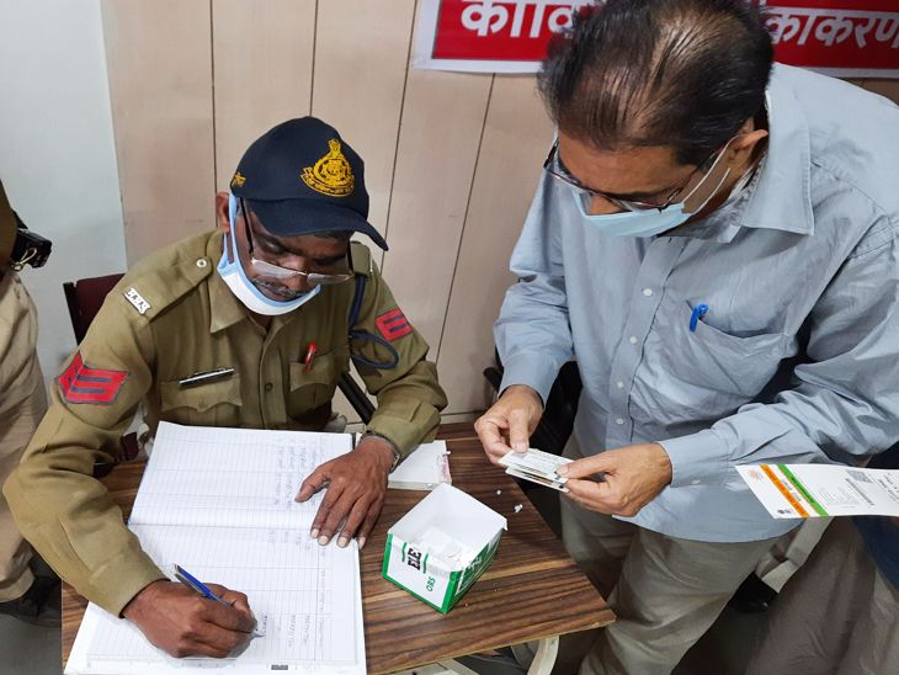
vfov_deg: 56.8
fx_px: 624
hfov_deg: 71.6
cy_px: 338
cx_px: 450
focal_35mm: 24
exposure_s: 1/25
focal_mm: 5.23
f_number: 1.8
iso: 500
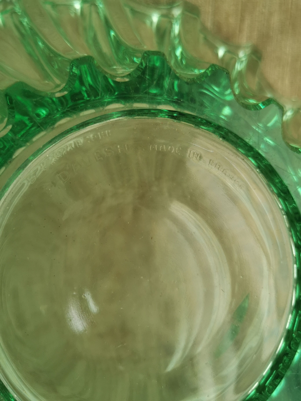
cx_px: 150
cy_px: 200
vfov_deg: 49.0
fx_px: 441
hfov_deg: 37.7
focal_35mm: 38
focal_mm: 5.58
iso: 64
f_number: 1.8
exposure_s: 1/100
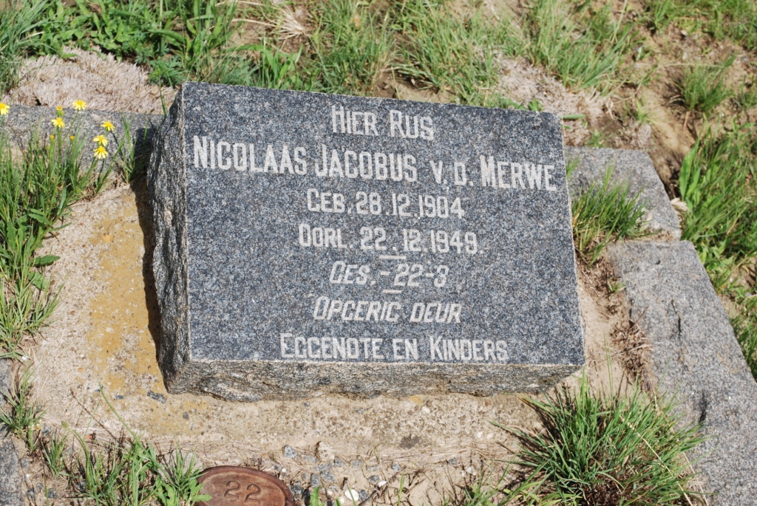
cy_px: 253
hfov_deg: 29.8
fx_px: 1421
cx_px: 378
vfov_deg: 20.2
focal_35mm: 68
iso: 100
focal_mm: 45
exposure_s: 1/250
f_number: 8
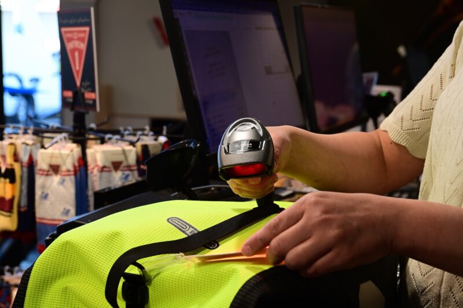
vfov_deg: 19.4
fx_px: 900
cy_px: 154
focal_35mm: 70
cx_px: 232
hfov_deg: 28.8
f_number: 7.1
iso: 320
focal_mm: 70
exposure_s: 1/40
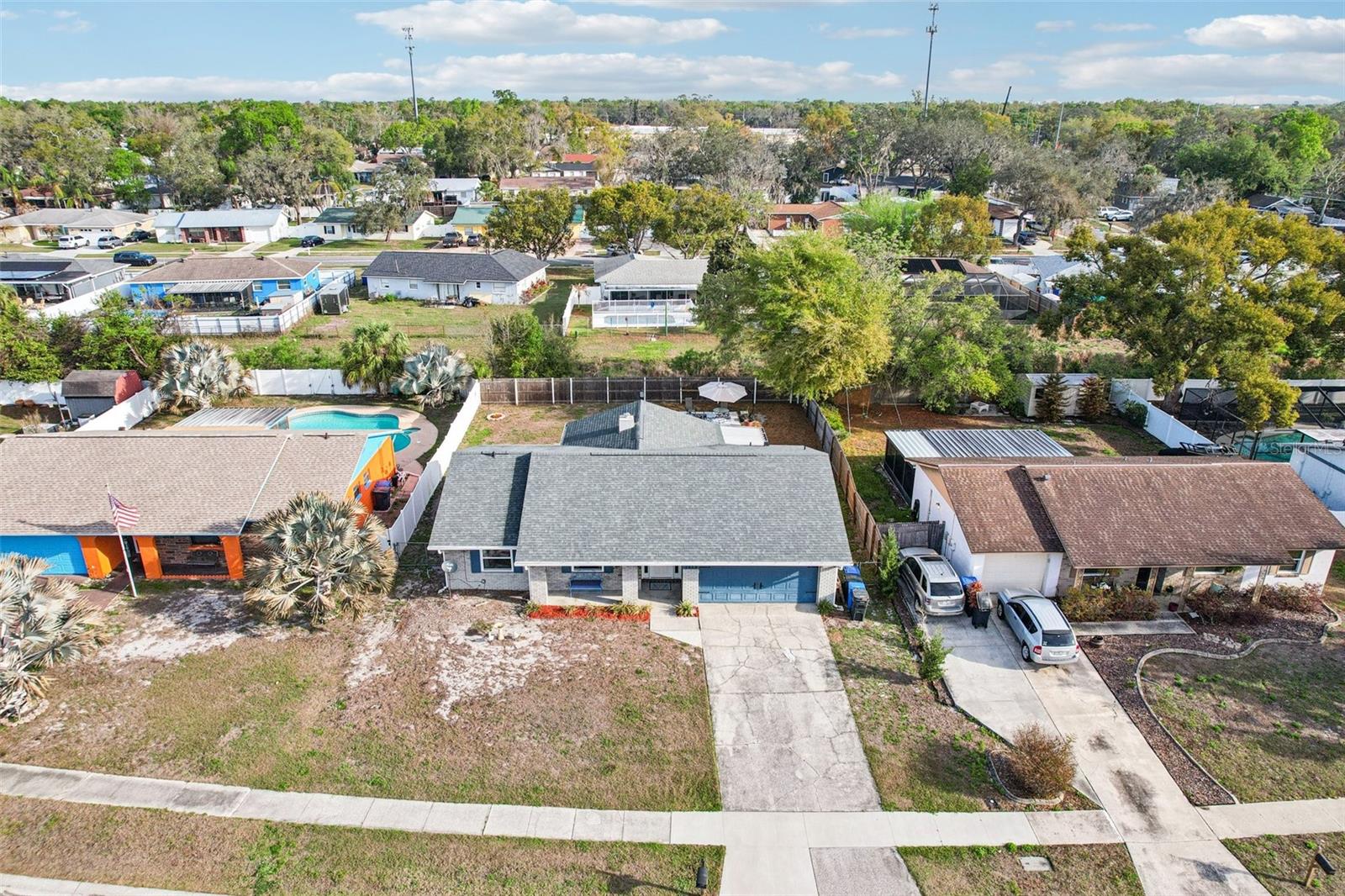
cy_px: 448
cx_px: 672
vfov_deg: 57.2
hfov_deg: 78.6
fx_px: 822
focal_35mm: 22
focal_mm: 8.4
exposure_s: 1/1250
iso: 150
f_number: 2.8
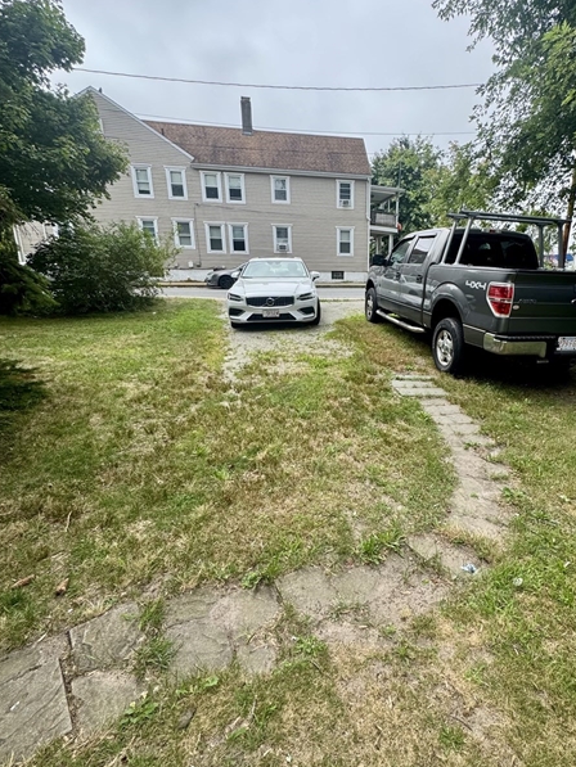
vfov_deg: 87.7
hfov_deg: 70.4
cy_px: 383
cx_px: 361
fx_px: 399
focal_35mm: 18
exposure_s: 1/849
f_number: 2.2
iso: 50
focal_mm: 2.22
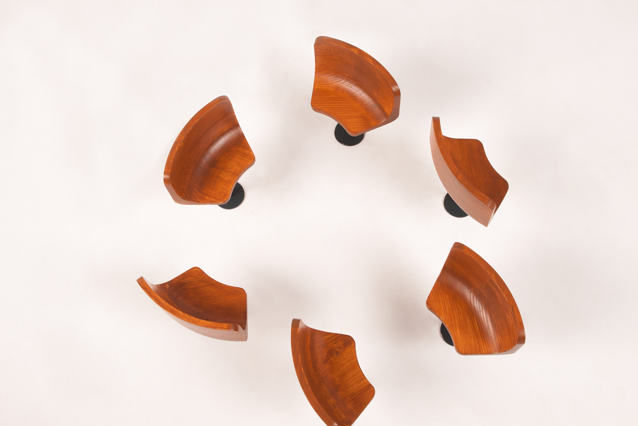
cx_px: 338
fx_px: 815
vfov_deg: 29.2
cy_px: 232
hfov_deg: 42.7
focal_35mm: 46
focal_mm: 26
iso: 200
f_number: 16
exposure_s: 1/40
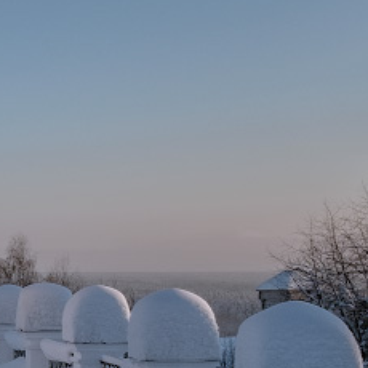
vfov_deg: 15.3
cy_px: 162
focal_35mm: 114
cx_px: -733
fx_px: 1371
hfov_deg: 10.6
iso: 200
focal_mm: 14.4
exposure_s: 1/90
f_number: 11
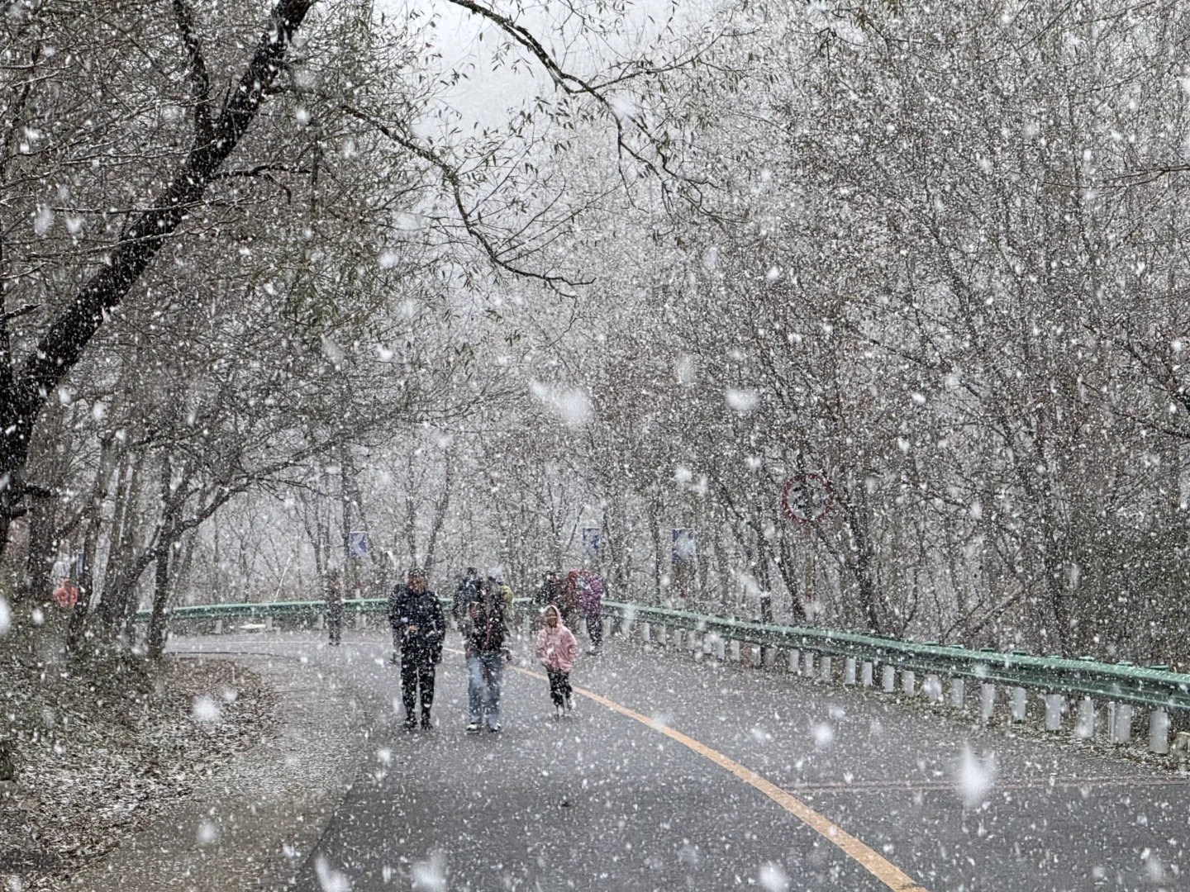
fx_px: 4125
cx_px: 595
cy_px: 446
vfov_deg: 12.3
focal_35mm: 120
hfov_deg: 16.4
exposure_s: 1/99
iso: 200
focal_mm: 15.66
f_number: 2.8
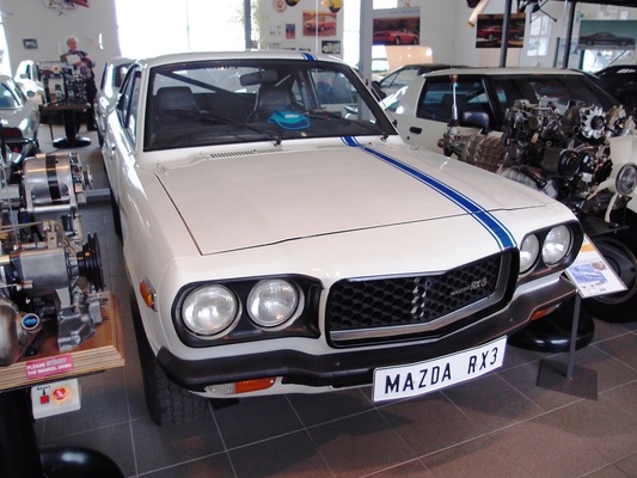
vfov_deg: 49.8
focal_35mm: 28
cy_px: 239
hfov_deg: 63.4
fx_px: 515
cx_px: 318
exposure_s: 1/60
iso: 160
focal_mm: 6
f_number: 1.8
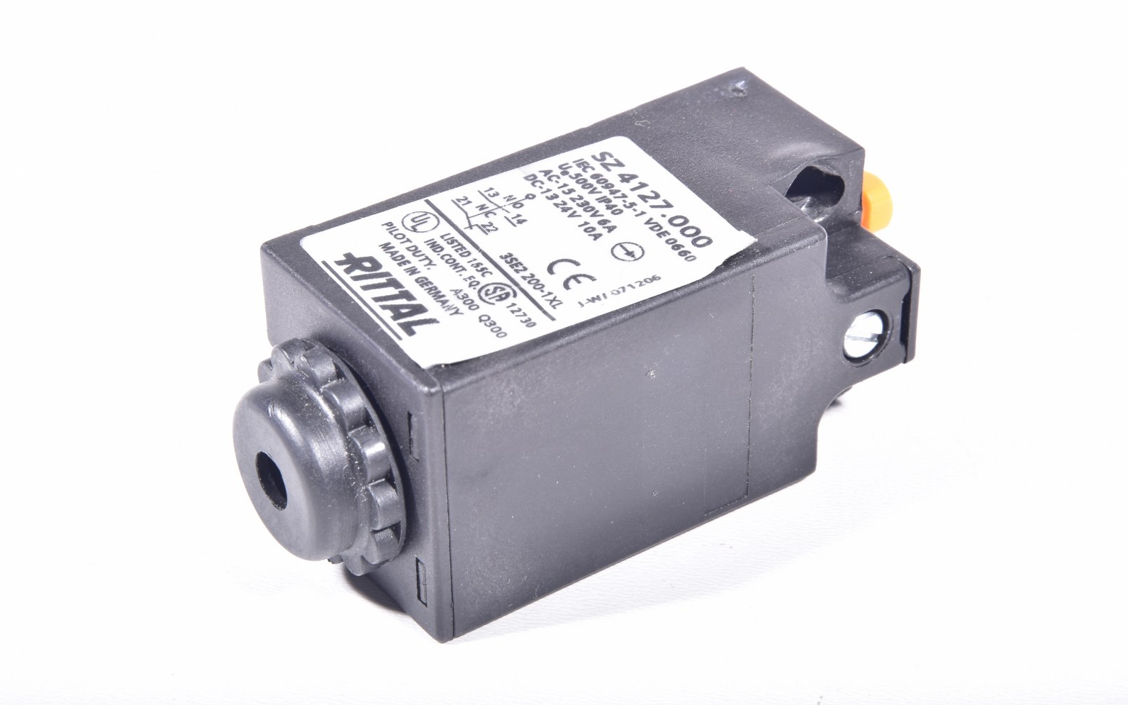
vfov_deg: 10.6
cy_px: 332
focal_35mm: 123
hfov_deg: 17.0
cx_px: 563
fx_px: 3781
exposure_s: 1/200
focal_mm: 80
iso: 100
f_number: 18
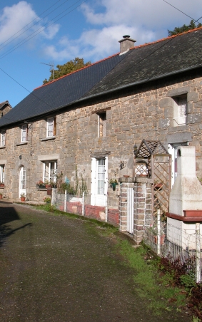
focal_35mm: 42
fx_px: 369
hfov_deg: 30.4
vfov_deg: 47.1
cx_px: 74
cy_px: 147
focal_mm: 8.9
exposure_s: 1/352
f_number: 7.1
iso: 100
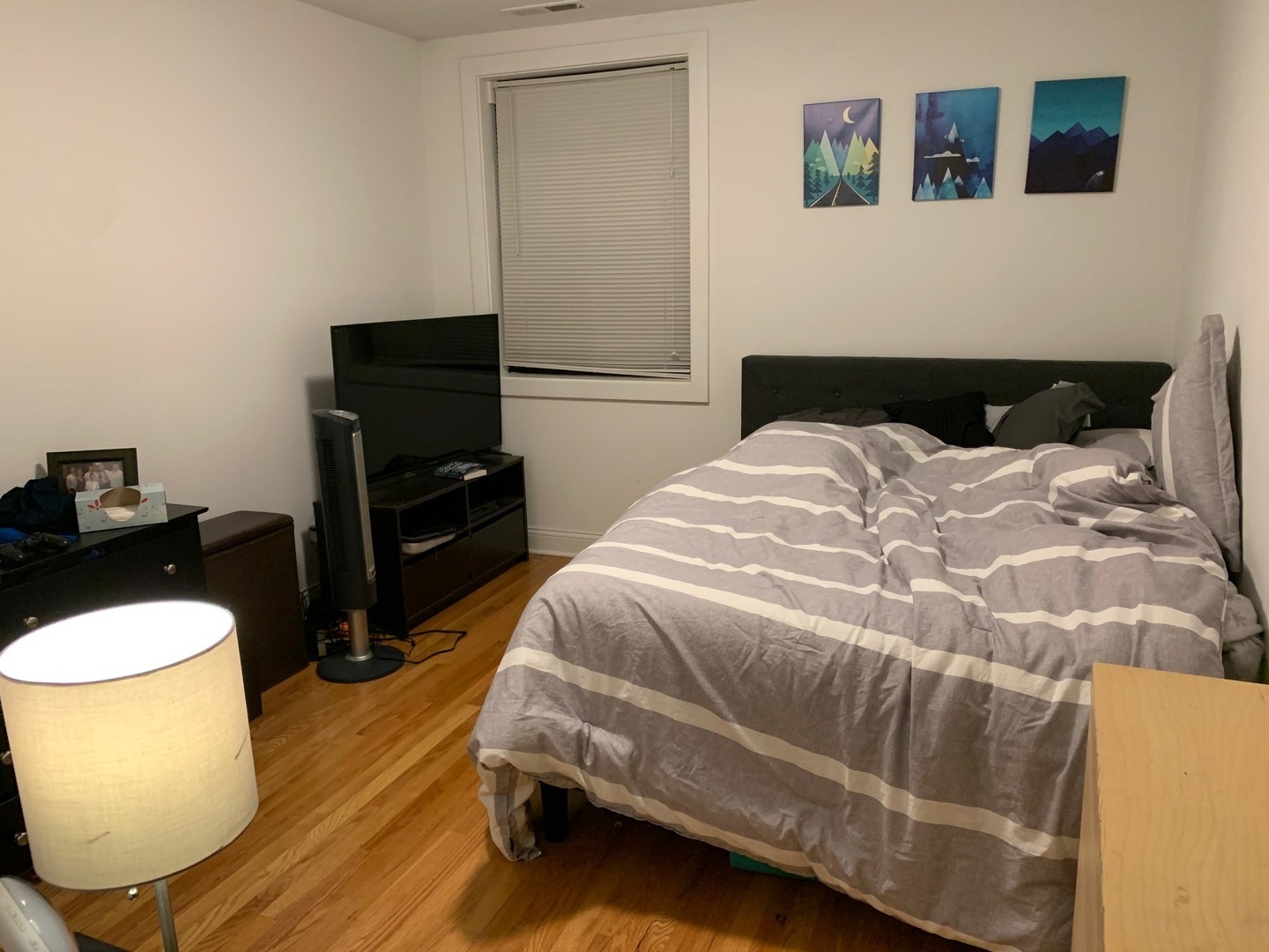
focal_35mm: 26
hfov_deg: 67.3
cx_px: 634
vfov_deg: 53.1
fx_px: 953
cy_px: 476
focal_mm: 4.25
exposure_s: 1/60
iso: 250
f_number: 1.8
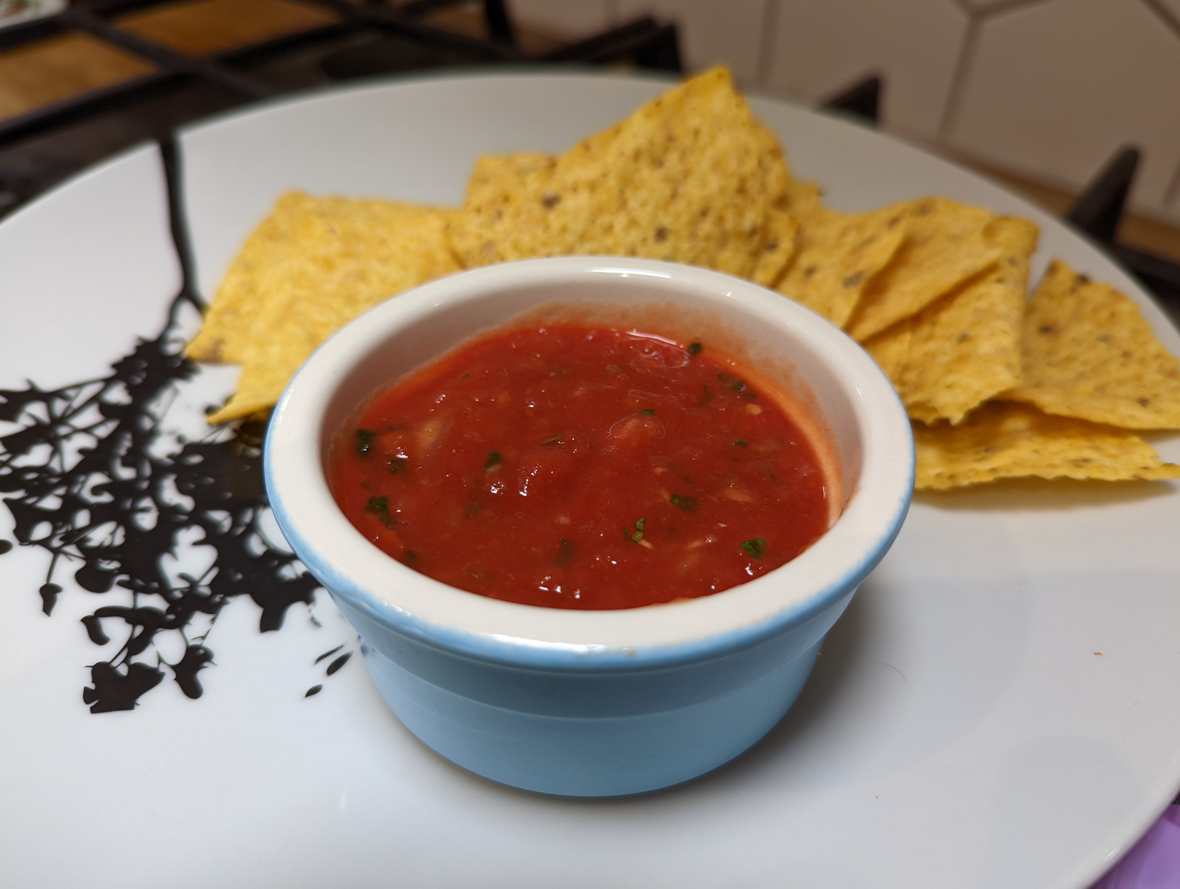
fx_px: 819
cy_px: 444
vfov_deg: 56.9
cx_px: 590
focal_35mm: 24
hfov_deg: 71.5
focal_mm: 6.81
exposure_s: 1/116
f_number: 1.85
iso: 102
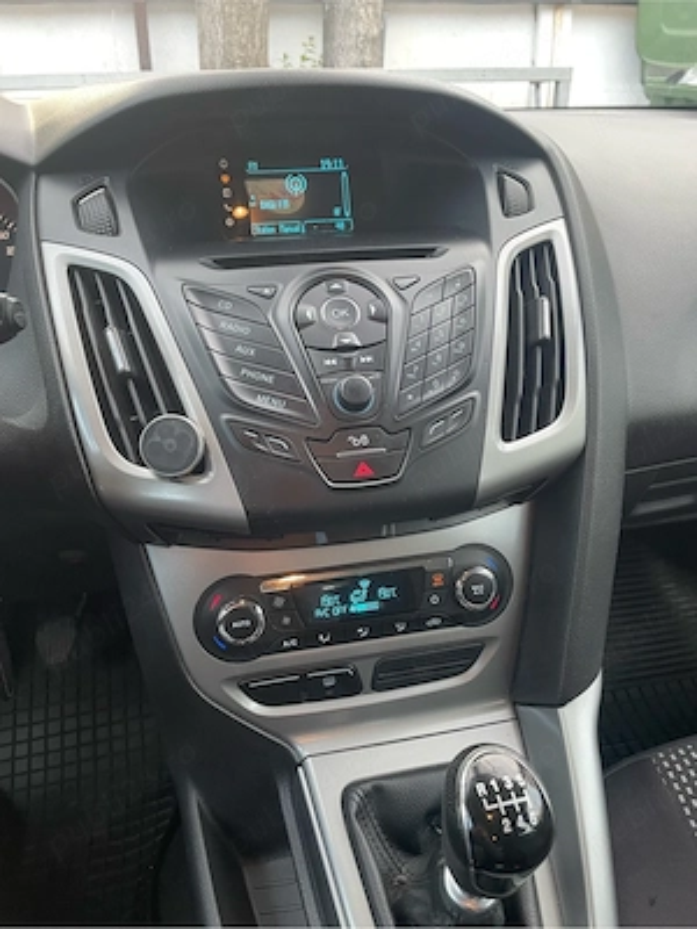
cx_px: 348
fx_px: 698
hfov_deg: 53.1
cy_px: 464
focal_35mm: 26
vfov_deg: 67.3
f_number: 1.6
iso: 160
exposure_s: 1/60
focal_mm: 4.2
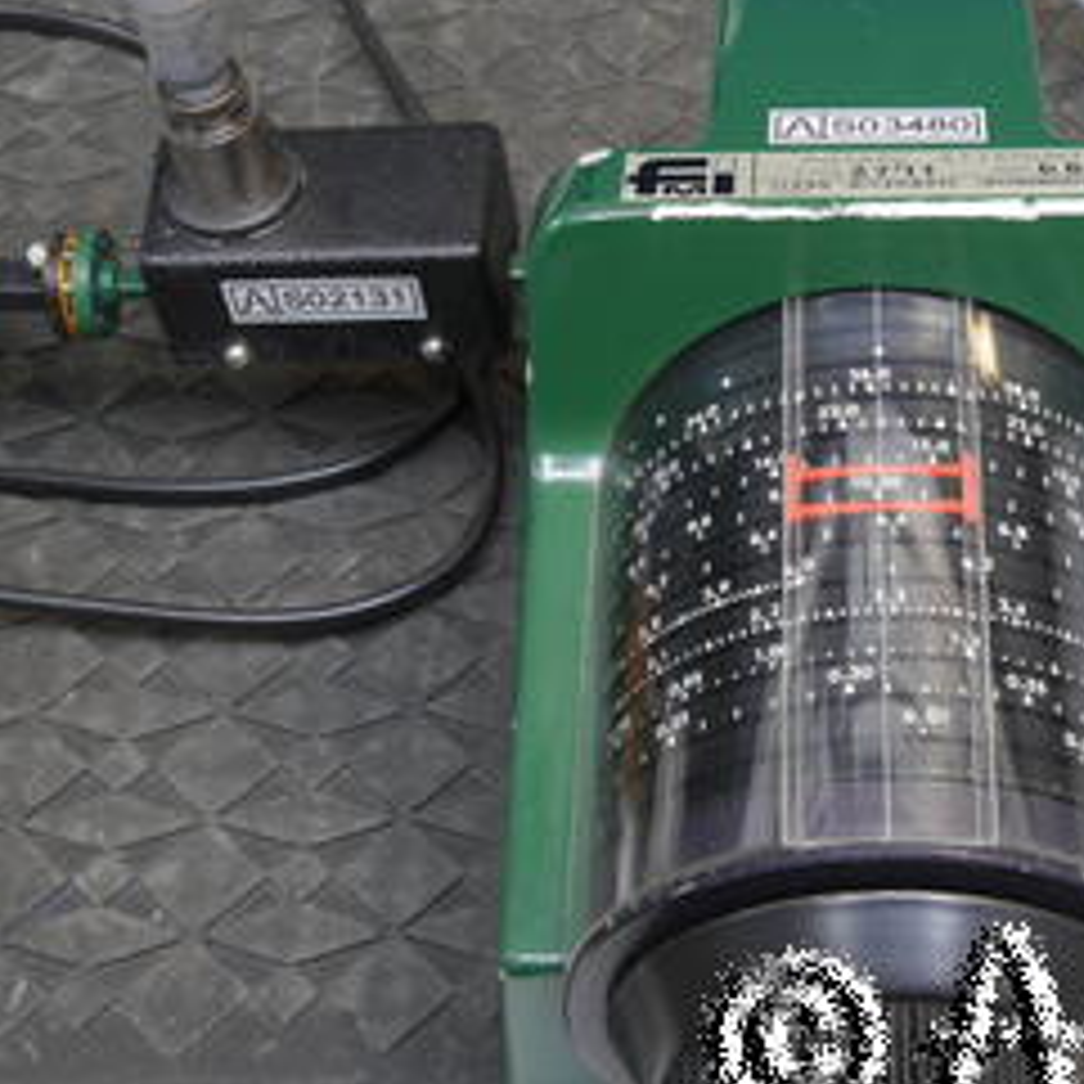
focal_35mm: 82
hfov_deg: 20.8
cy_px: 504
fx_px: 2905
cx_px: 895
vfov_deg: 21.1
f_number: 11
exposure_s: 1/4
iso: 400
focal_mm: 28
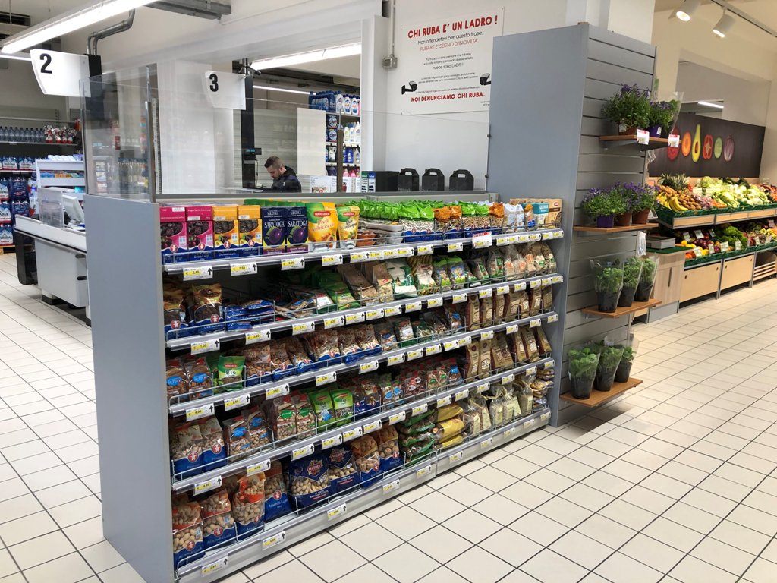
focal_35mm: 28
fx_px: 628
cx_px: 388
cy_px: 292
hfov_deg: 63.4
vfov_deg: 49.7
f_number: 1.8
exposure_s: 1/33
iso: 20
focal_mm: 4
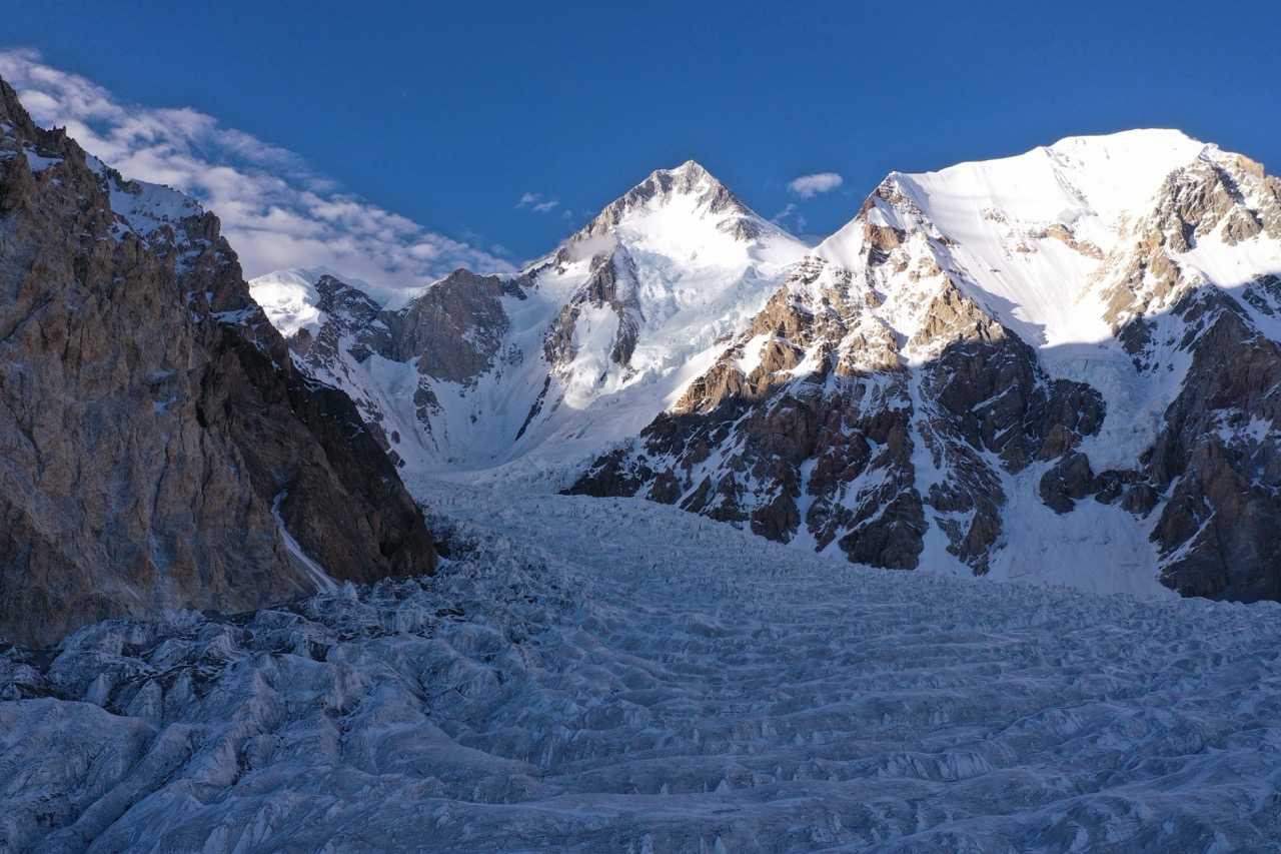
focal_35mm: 28
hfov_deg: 65.5
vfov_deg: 46.4
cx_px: 640
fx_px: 996
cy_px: 427
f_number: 4.5
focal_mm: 10.26
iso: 100
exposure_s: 1/120
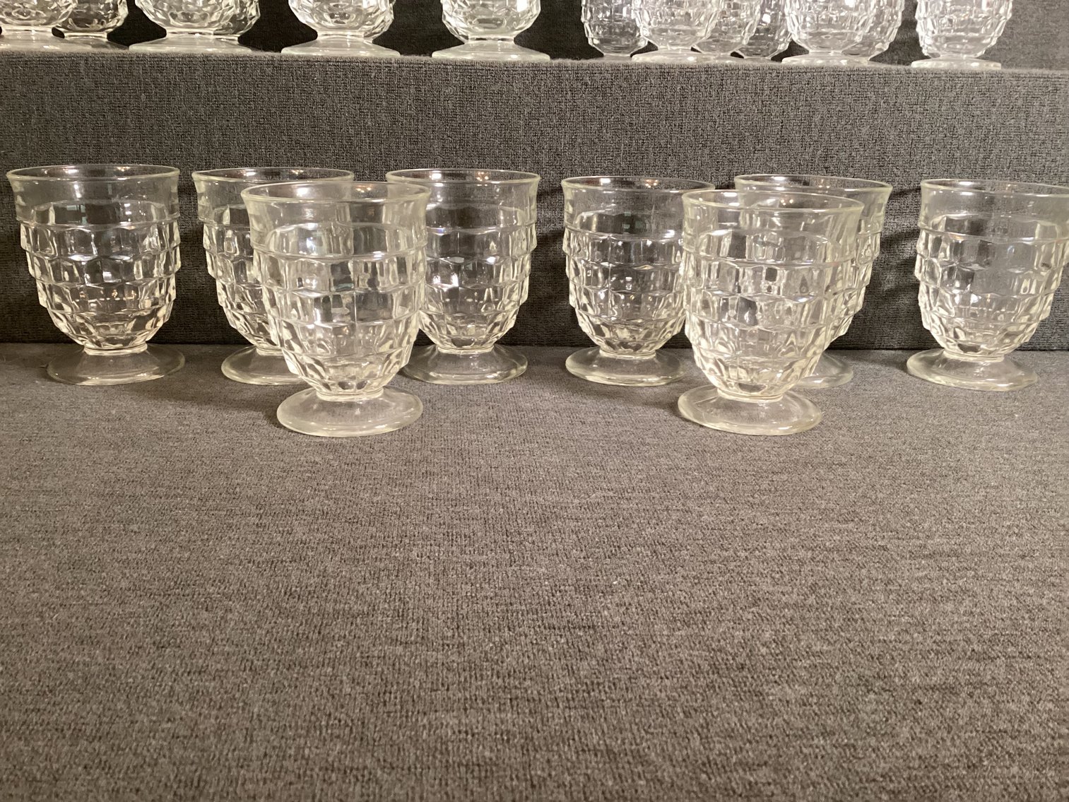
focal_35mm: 31
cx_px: 534
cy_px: 401
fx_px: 957
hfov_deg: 58.3
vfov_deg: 45.4
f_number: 2.4
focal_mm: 3.3
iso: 320
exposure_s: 1/60
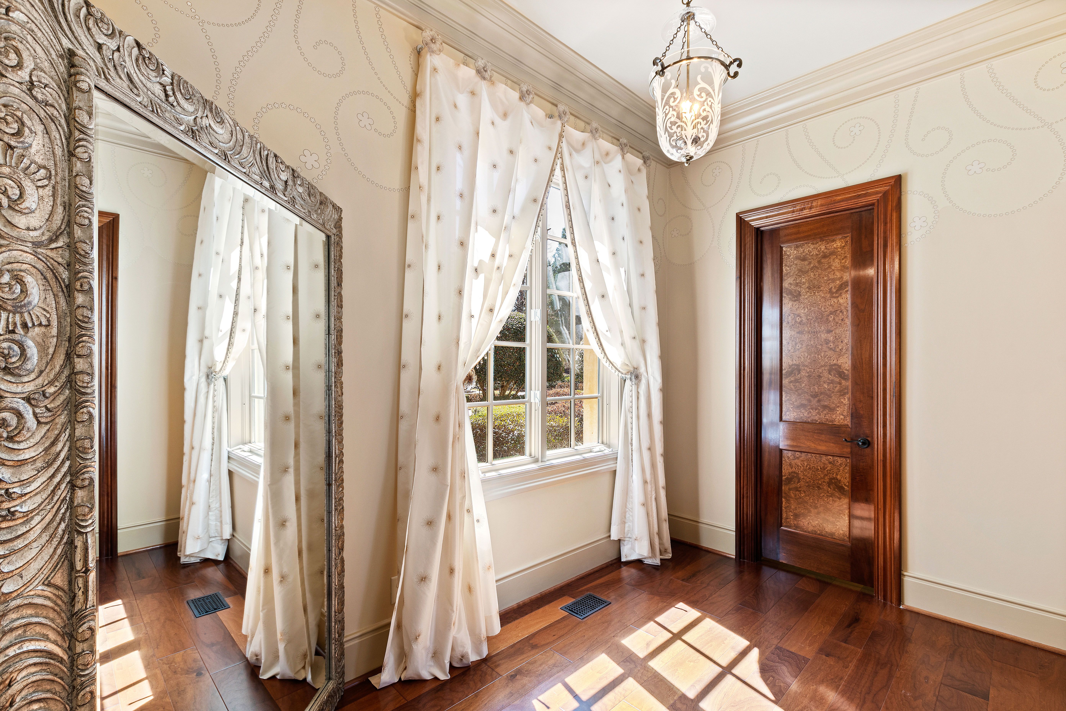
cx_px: 533
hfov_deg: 100.4
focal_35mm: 15
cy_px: 356
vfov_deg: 77.3
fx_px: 444
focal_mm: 10
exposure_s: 1/2
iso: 100
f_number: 8
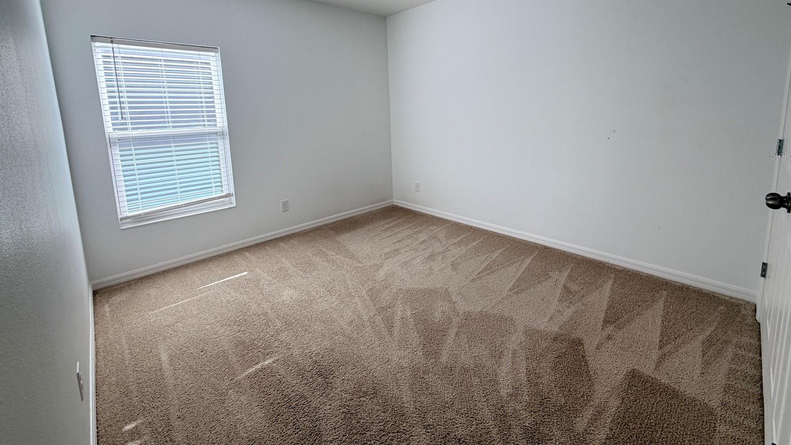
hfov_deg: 99.4
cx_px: 404
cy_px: 155
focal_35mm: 16
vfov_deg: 65.6
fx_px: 336
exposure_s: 1/121
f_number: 2.2
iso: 64
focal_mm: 2.22
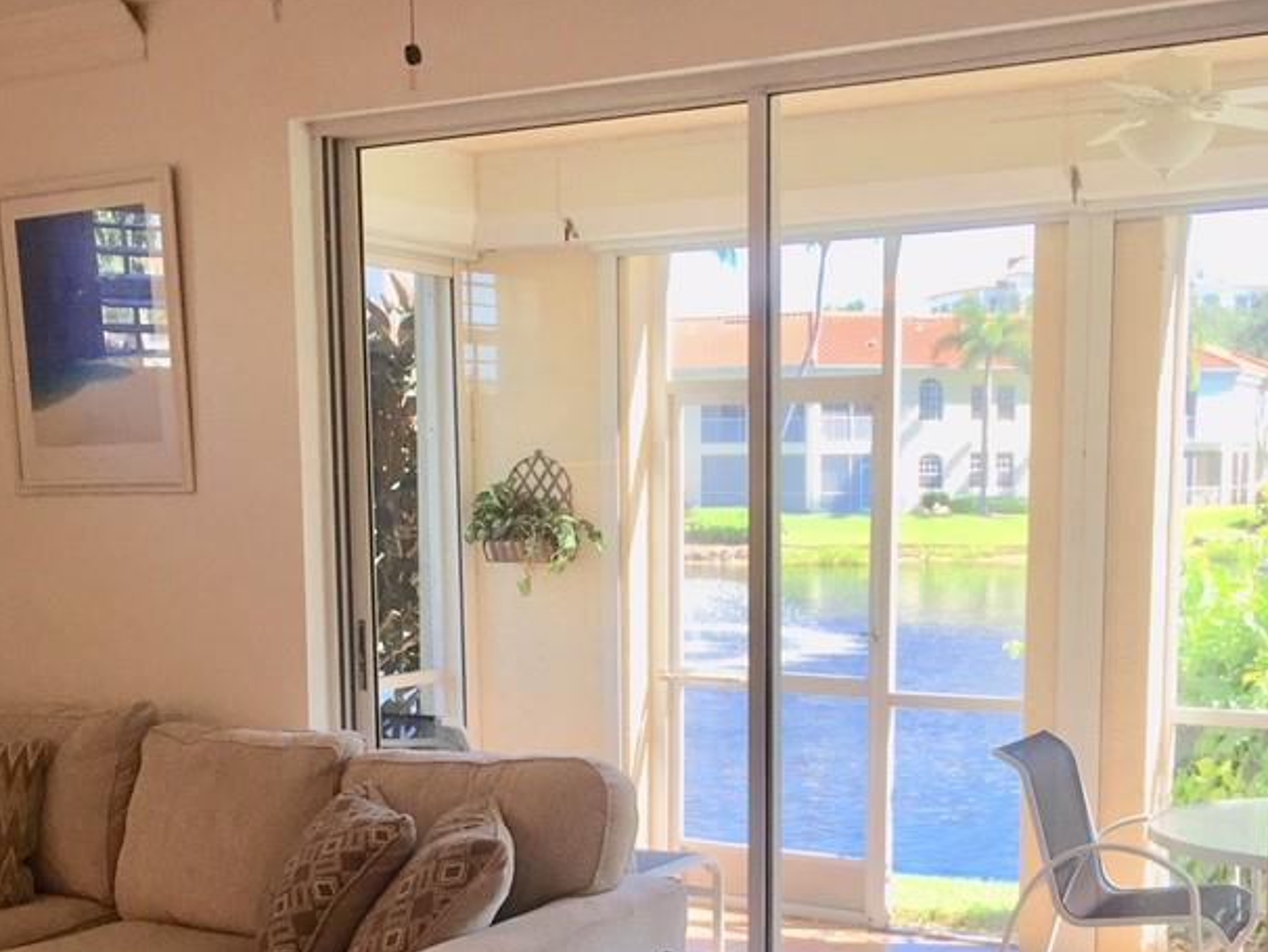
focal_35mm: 49
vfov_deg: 29.2
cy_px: 726
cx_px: 684
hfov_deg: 38.9
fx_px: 1796
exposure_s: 1/120
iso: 50
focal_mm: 4.15
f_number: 2.2
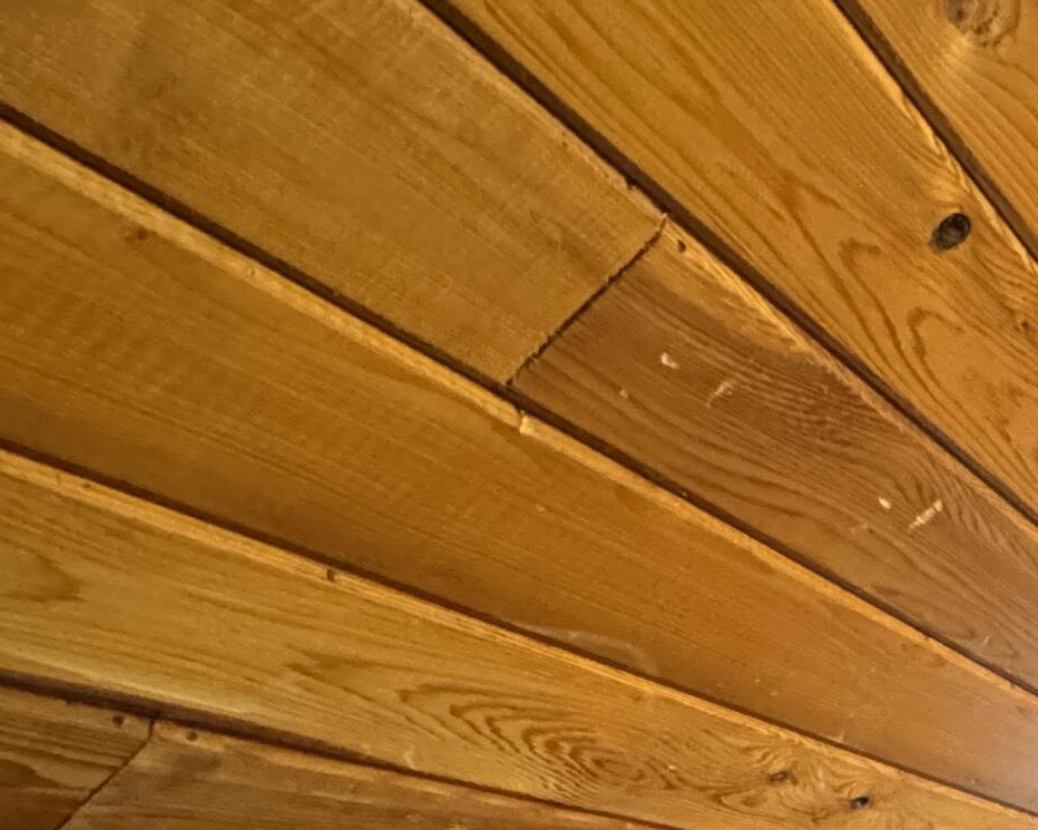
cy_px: 1233
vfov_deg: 25.8
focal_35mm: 44
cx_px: 1602
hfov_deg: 27.2
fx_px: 1351
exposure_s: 1/40
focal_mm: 2.22
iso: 1000
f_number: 2.2
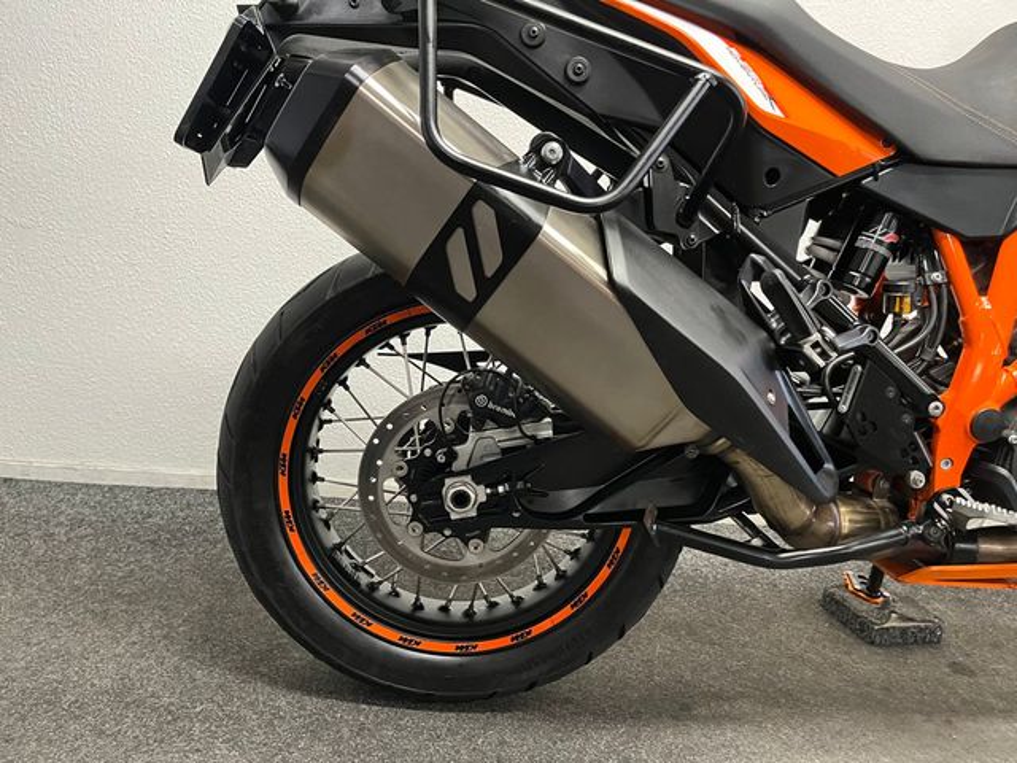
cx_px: 508
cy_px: 382
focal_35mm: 26
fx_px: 764
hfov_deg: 67.3
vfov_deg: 53.1
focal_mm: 5.1
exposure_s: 1/50
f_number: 1.6
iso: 400
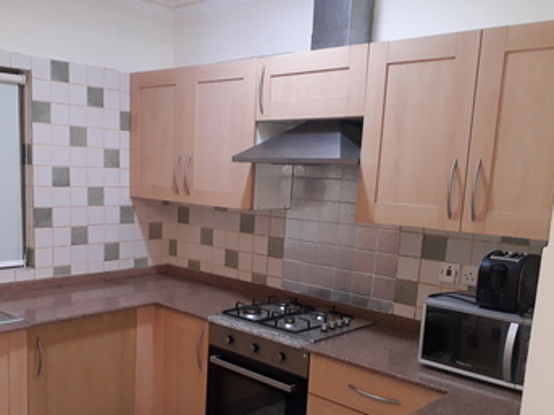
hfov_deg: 51.0
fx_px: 576
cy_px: 267
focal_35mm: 36
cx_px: 217
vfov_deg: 39.3
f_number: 1.9
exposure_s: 1/33
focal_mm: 3.6
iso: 200
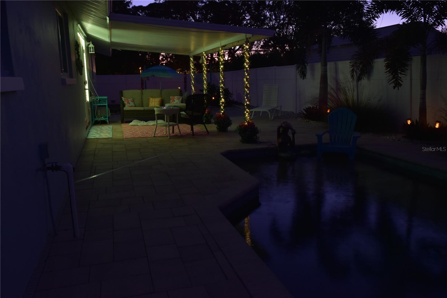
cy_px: 149
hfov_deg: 61.9
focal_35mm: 30
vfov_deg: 43.6
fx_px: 372
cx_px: 224
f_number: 5.6
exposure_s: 1/2
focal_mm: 20
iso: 400
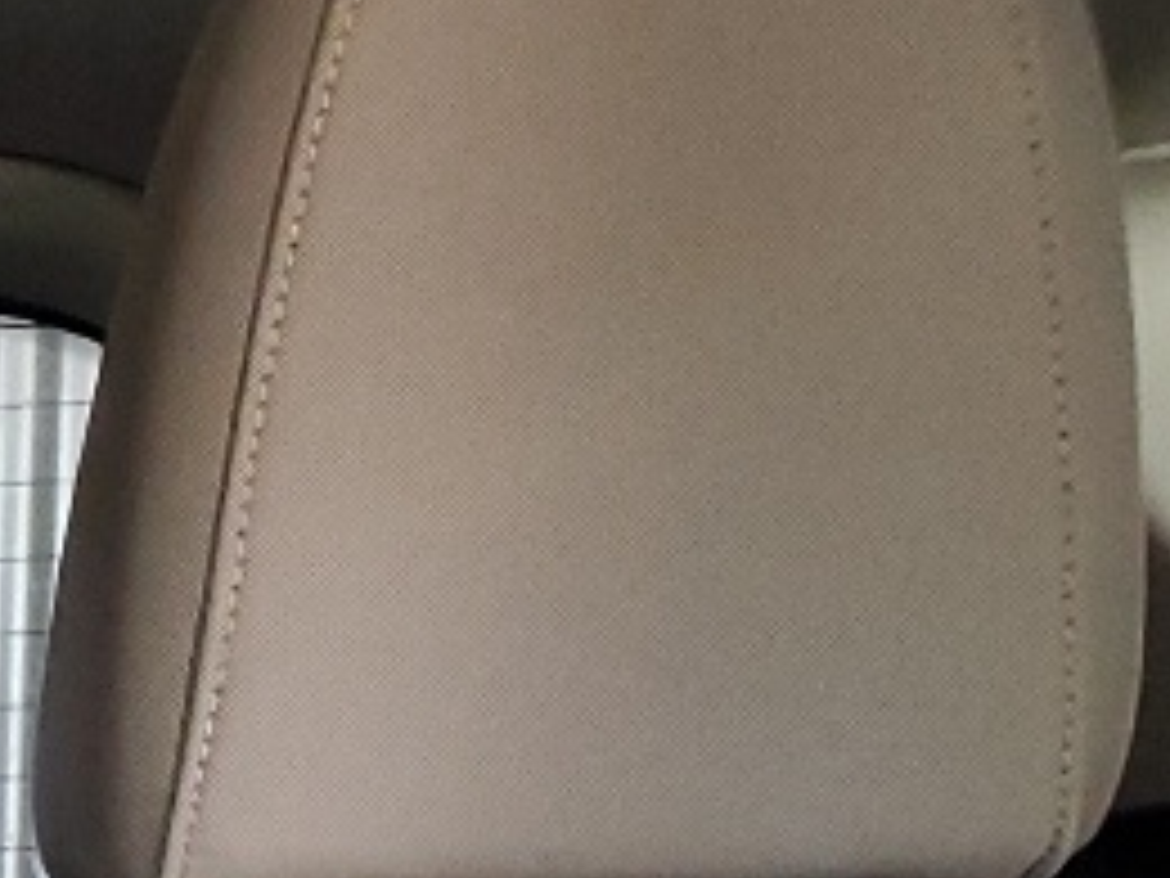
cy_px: 2179
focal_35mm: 160
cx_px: -1458
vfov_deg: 8.4
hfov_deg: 10.8
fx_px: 5408
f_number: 1.5
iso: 187
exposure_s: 1/60.2
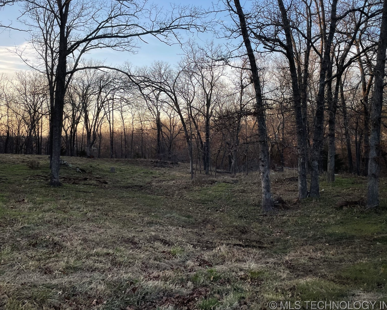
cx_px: 181
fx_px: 366
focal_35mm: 32
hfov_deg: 55.6
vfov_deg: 45.7
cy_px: 133
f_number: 1.6
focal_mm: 4.2
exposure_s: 1/651
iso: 32
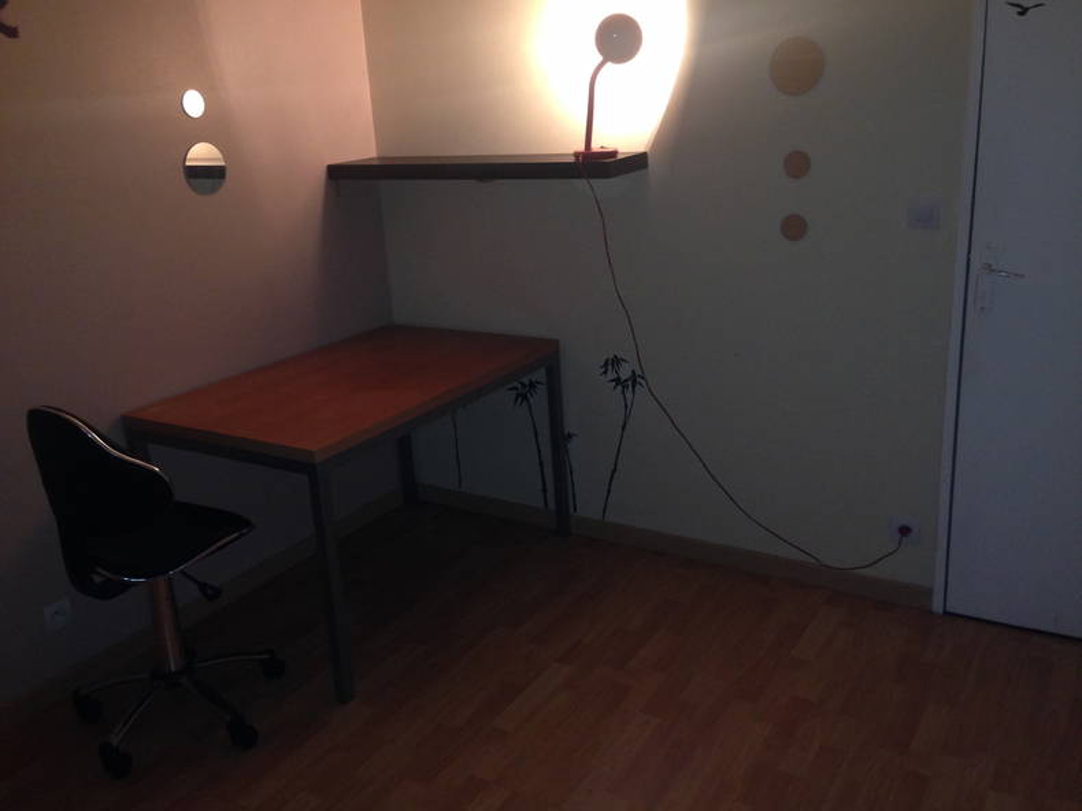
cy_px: 406
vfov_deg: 42.9
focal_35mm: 33
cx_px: 541
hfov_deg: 55.4
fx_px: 1031
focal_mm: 4.12
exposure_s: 1/16
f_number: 2.4
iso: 160
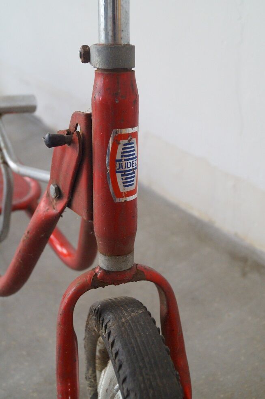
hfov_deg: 31.8
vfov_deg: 46.4
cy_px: 200
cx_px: 132
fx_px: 465
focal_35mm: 42
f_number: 5.6
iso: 2000
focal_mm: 28
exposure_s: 1/60
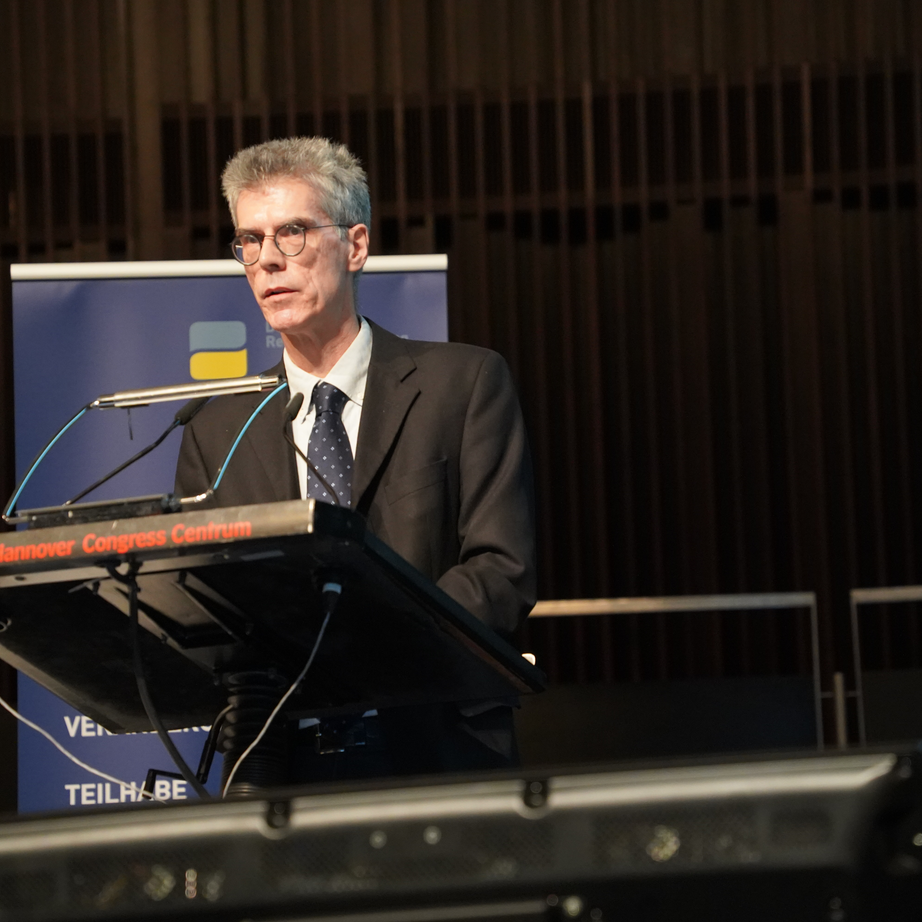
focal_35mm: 180
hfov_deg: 9.7
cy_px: 461
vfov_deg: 9.7
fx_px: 5424
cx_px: 426
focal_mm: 141
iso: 6400
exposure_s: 1/160
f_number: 5
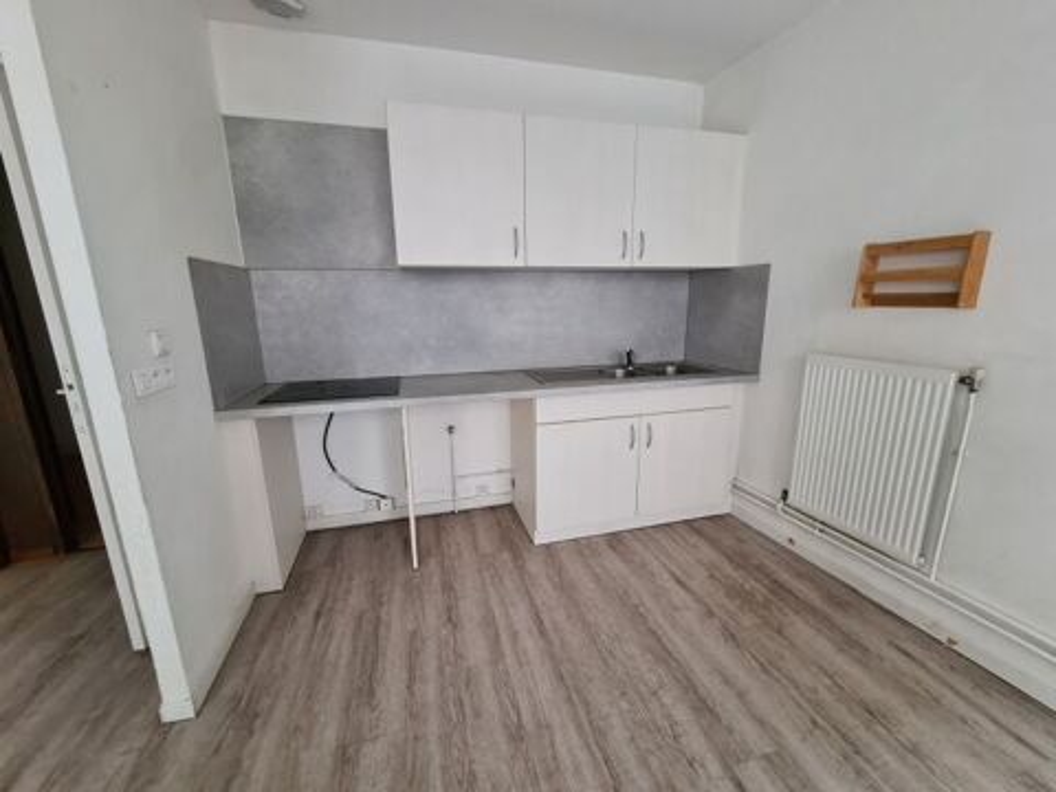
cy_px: 396
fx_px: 397
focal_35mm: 13
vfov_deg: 89.9
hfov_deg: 106.2
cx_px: 528
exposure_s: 1/33
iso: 400
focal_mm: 2.2
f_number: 2.2
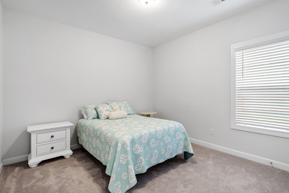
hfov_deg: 93.2
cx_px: 153
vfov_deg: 70.4
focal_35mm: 17
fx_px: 136
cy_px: 97
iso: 320
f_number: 8
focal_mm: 16
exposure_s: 1/2
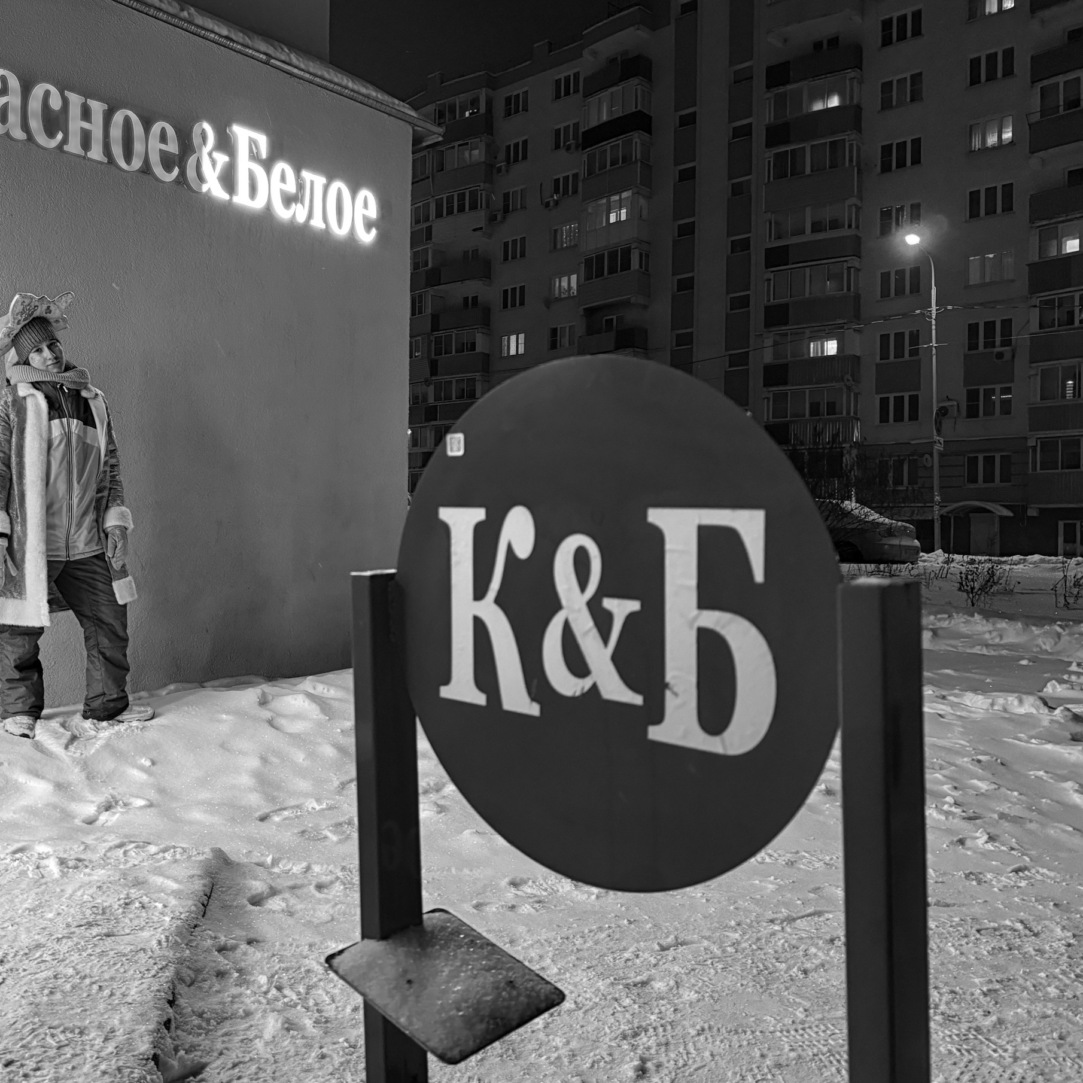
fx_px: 1062
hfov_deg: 53.2
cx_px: 381
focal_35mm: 30
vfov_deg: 54.0
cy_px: 525
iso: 800
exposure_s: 1/33
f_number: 1.78
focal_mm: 6.76
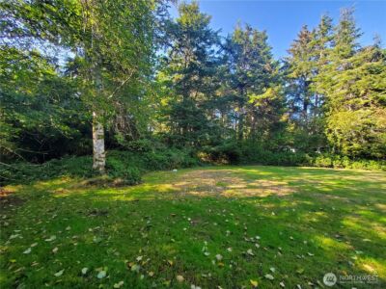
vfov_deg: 89.9
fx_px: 145
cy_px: 144
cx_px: 193
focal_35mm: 13
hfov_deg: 106.2
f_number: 2.2
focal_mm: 1.8
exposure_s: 1/112
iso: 64
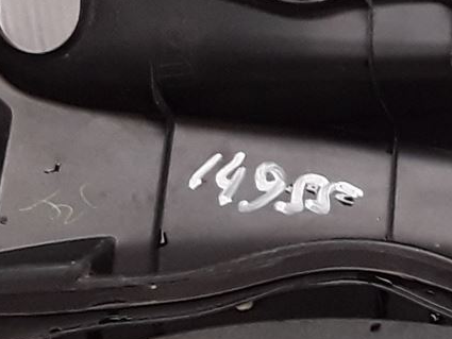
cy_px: 81
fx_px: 1763
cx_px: 759
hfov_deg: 13.4
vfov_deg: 11.0
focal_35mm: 135
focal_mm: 2.91
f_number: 1.9
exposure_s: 1/100
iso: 80
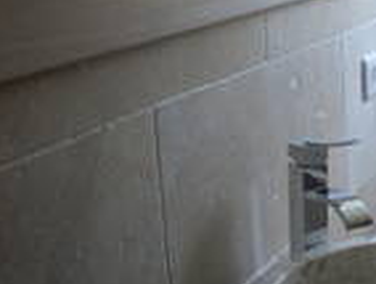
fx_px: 881
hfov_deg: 22.8
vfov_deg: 18.2
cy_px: 90
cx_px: 405
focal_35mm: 81
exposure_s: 1/50
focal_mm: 5.7
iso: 80
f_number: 2.9
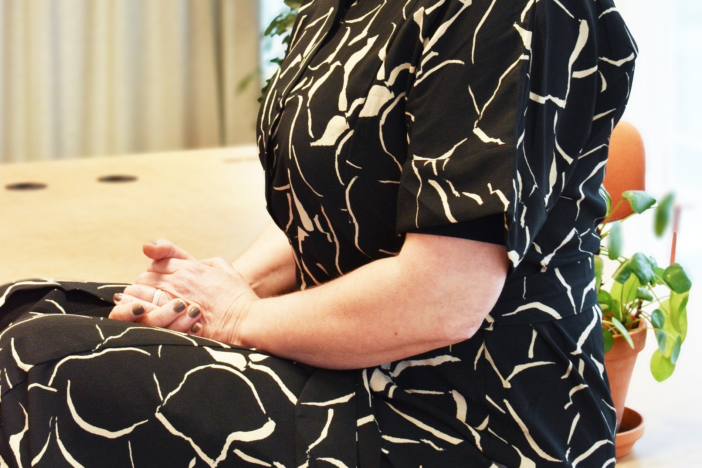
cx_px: 349
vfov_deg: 14.9
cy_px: 52
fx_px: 1774
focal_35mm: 91
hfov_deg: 22.4
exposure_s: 1/50
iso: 800
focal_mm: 40
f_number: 9
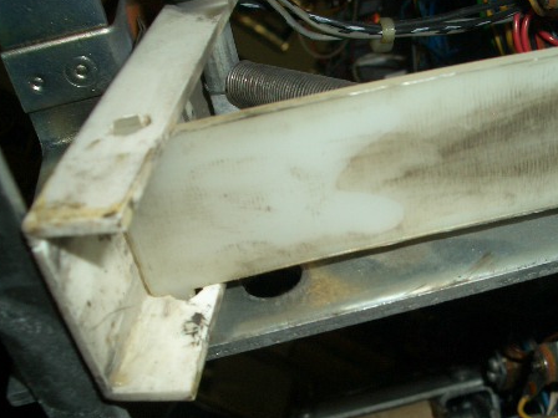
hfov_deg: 37.7
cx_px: 380
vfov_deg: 29.1
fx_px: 806
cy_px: 243
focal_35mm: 50
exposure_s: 1/60
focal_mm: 5.8
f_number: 4.3
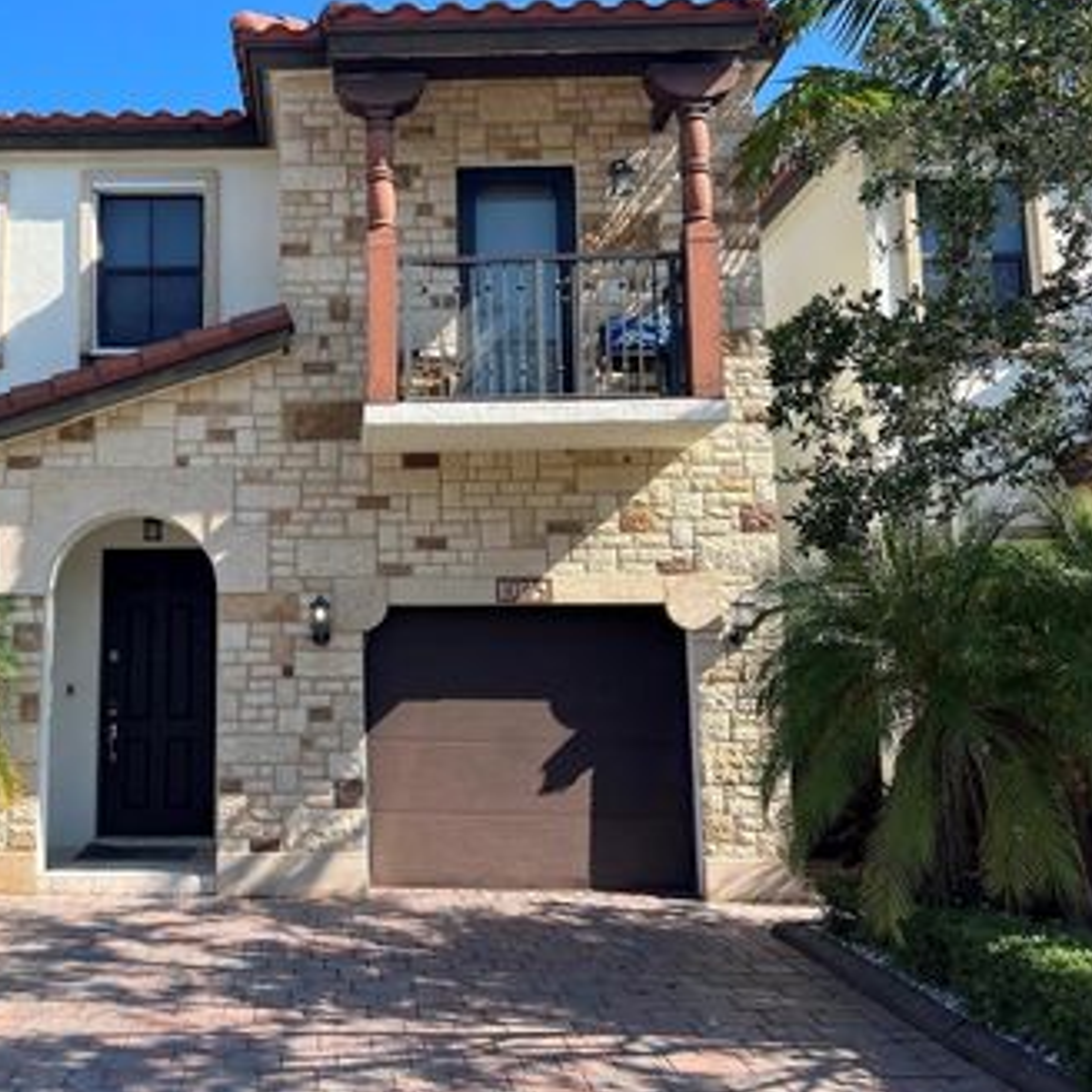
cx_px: 310
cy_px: 528
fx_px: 1249
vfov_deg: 47.2
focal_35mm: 35
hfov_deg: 46.0
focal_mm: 5.7
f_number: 1.5
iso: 50
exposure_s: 1/2083
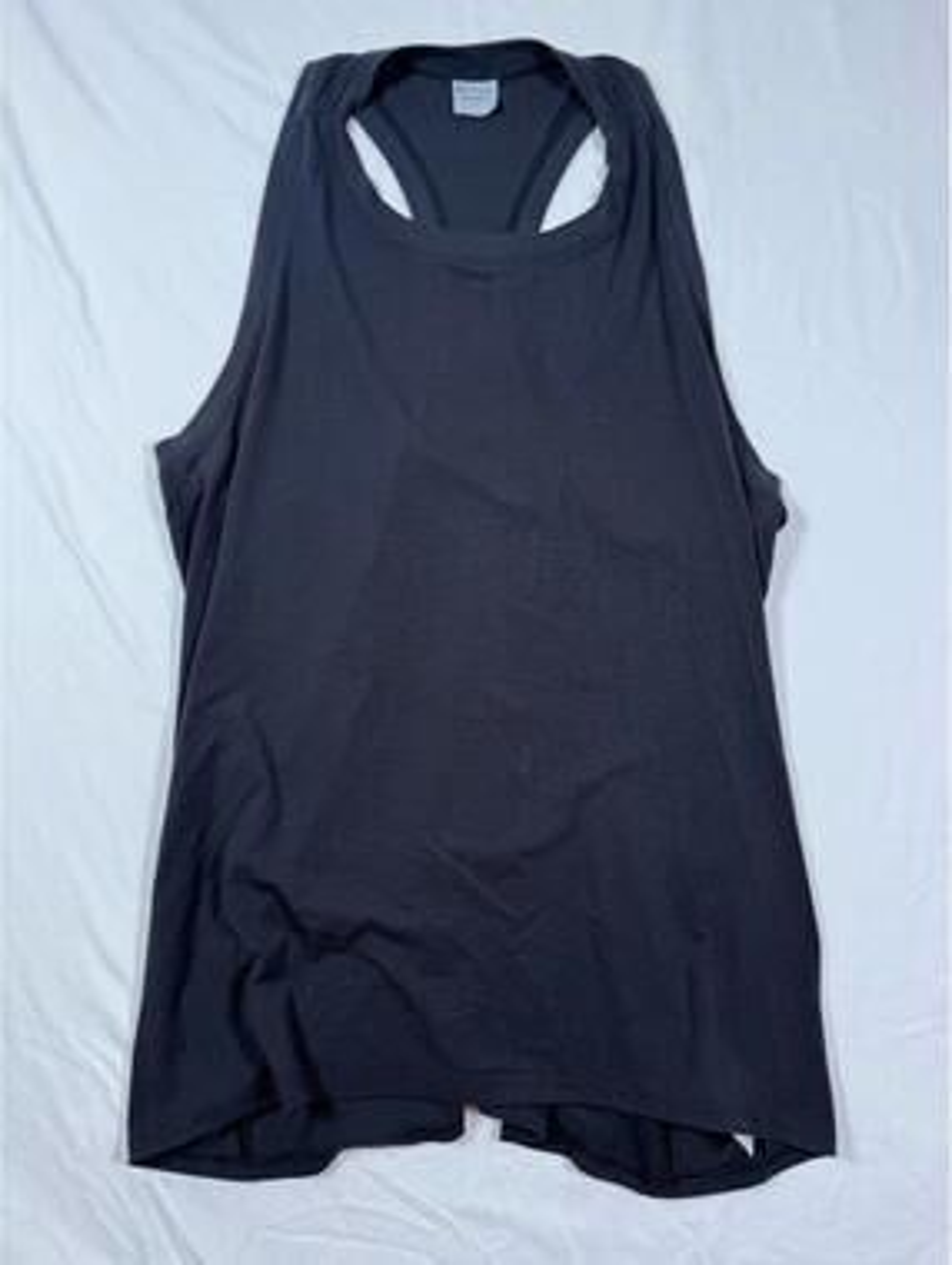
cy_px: 632
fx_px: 878
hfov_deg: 56.9
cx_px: 476
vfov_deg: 71.5
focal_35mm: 24
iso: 64
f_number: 1.78
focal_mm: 6.76
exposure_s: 1/119
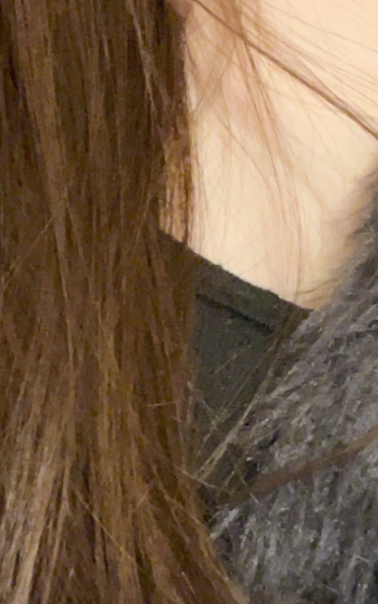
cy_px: 399
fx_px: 1302
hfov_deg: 16.5
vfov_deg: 26.0
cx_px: 124
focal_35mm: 79
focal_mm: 2.71
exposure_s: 1/17
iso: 640
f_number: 2.2
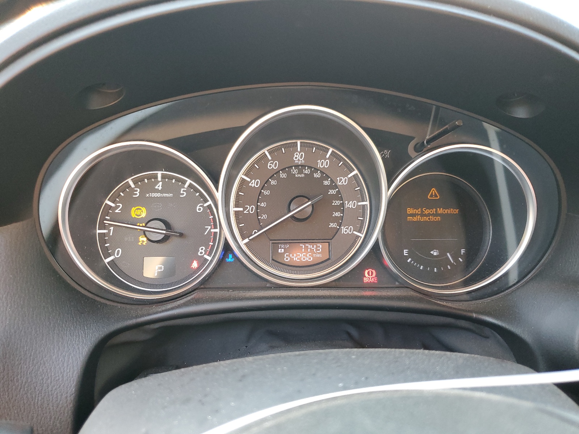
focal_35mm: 26
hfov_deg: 67.3
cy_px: 217
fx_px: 435
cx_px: 290
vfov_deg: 53.1
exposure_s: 1/60.2
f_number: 1.5
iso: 145
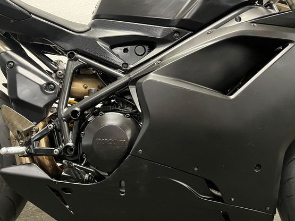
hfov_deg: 60.0
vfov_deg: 46.8
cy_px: 110
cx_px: 153
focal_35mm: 30
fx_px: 256
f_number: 1.6
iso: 500
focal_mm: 5.1
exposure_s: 1/33
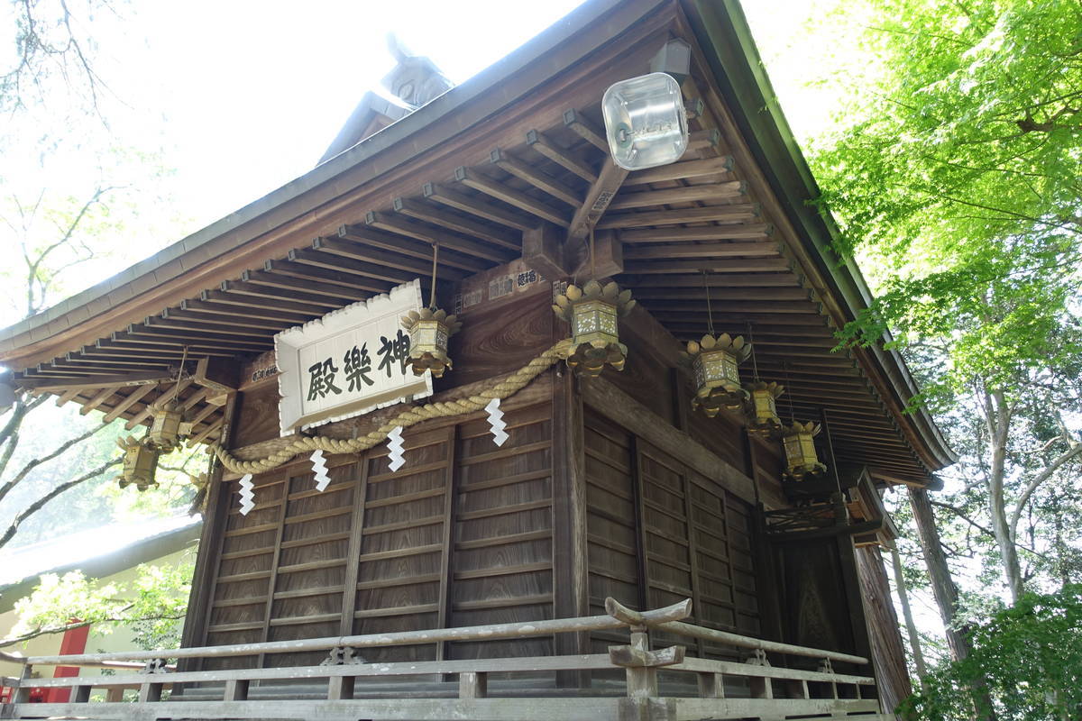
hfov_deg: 73.7
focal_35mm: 24
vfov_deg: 53.1
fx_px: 721
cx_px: 541
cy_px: 360
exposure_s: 1/60
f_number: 2.8
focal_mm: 8.8
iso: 125
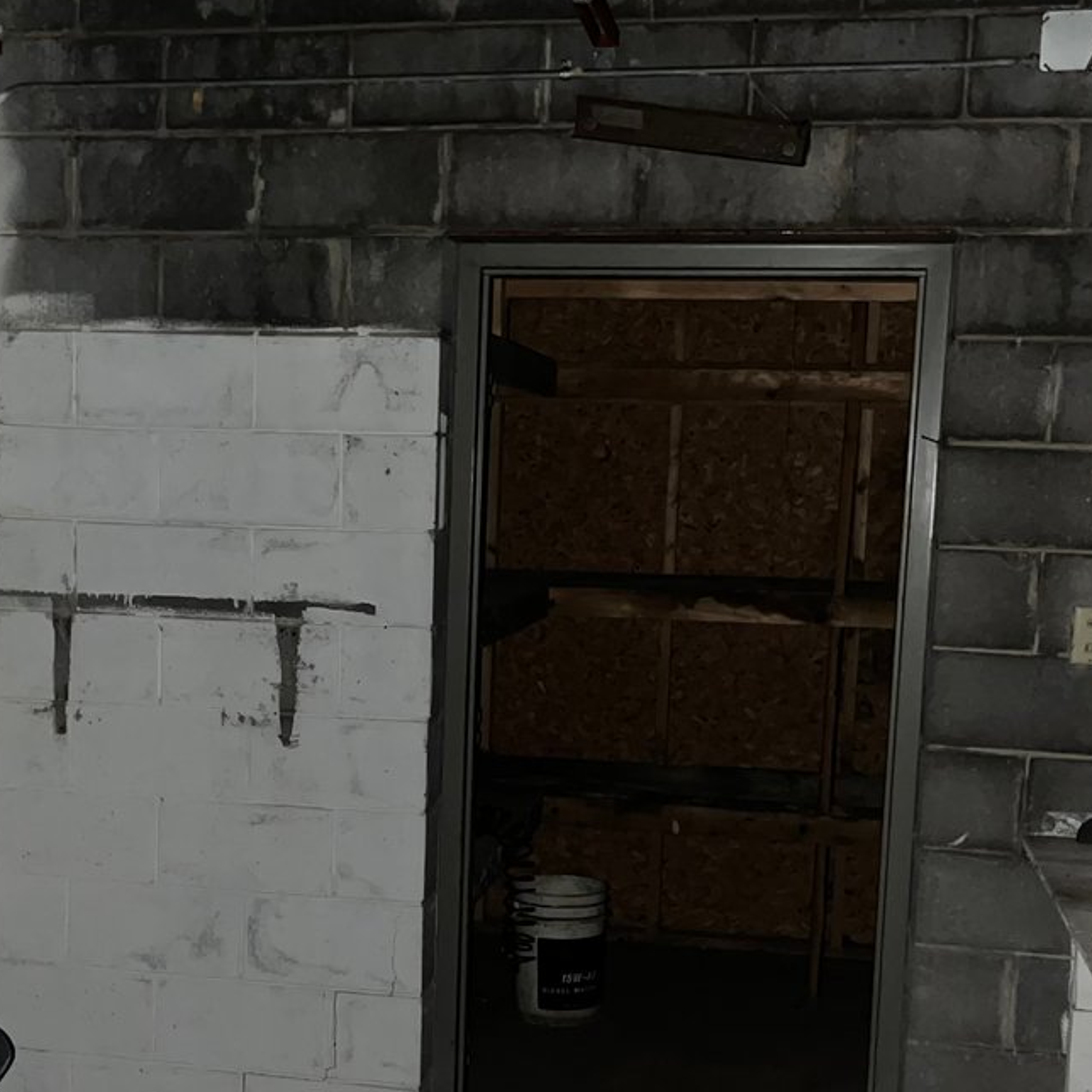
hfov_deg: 31.3
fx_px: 1927
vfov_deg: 31.4
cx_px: 337
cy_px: 725
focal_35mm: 54
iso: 200
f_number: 1.6
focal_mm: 5.1
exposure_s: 1/4
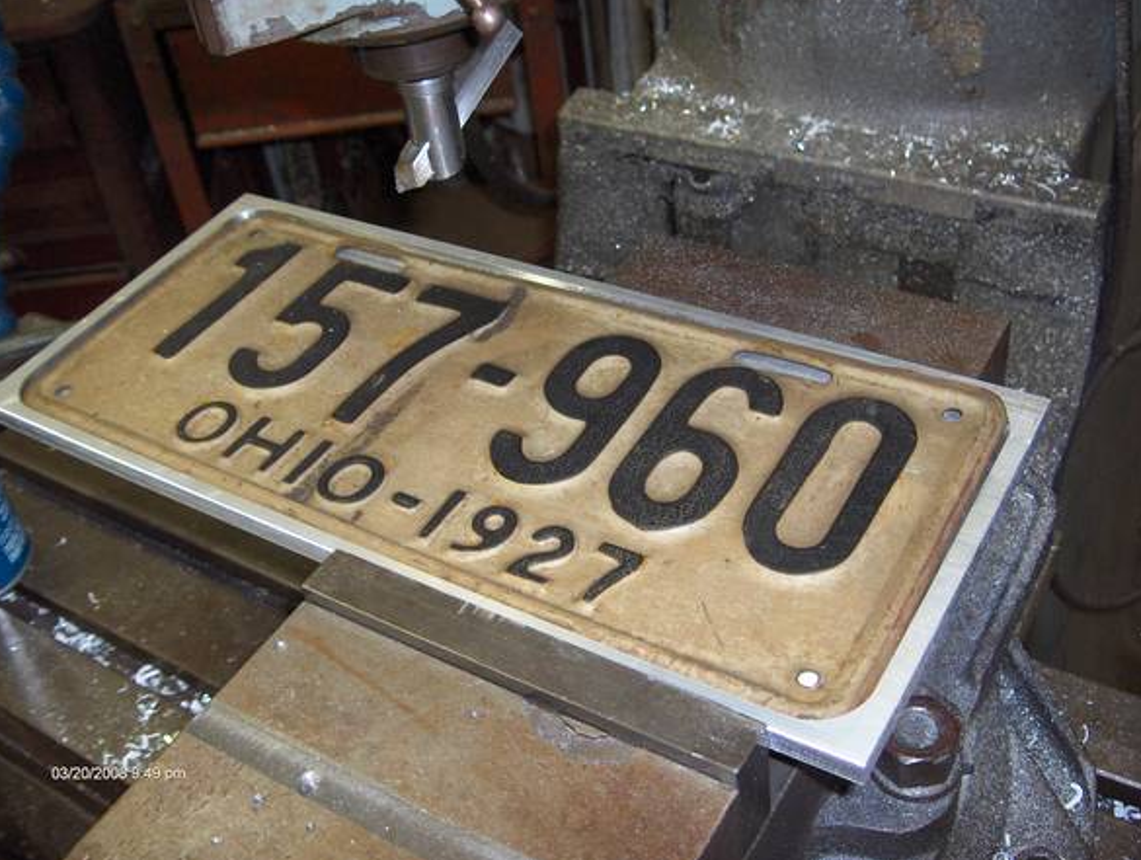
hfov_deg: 46.7
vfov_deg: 36.1
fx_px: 1321
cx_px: 577
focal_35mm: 40
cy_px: 425
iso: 100
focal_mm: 8
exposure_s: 1/60
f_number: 2.8
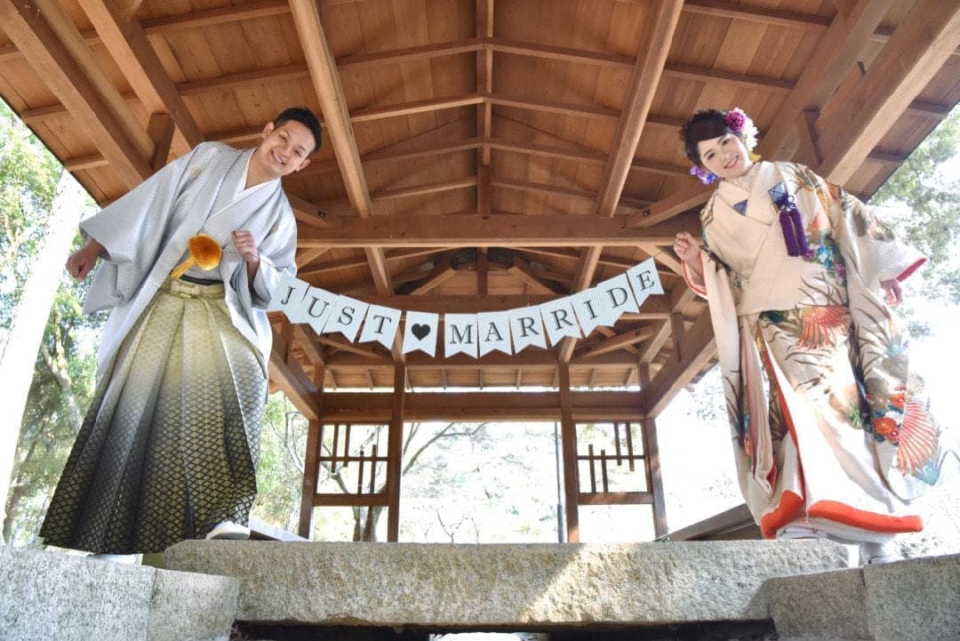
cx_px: 480
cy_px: 320
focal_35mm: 24
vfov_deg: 53.2
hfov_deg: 73.7
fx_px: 640
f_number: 11
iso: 2000
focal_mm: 24
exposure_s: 1/80
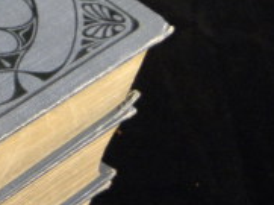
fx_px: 1232
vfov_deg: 9.5
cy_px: 144
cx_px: -165
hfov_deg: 12.0
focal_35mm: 156
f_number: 3.9
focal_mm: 7.9
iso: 320
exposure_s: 1/40
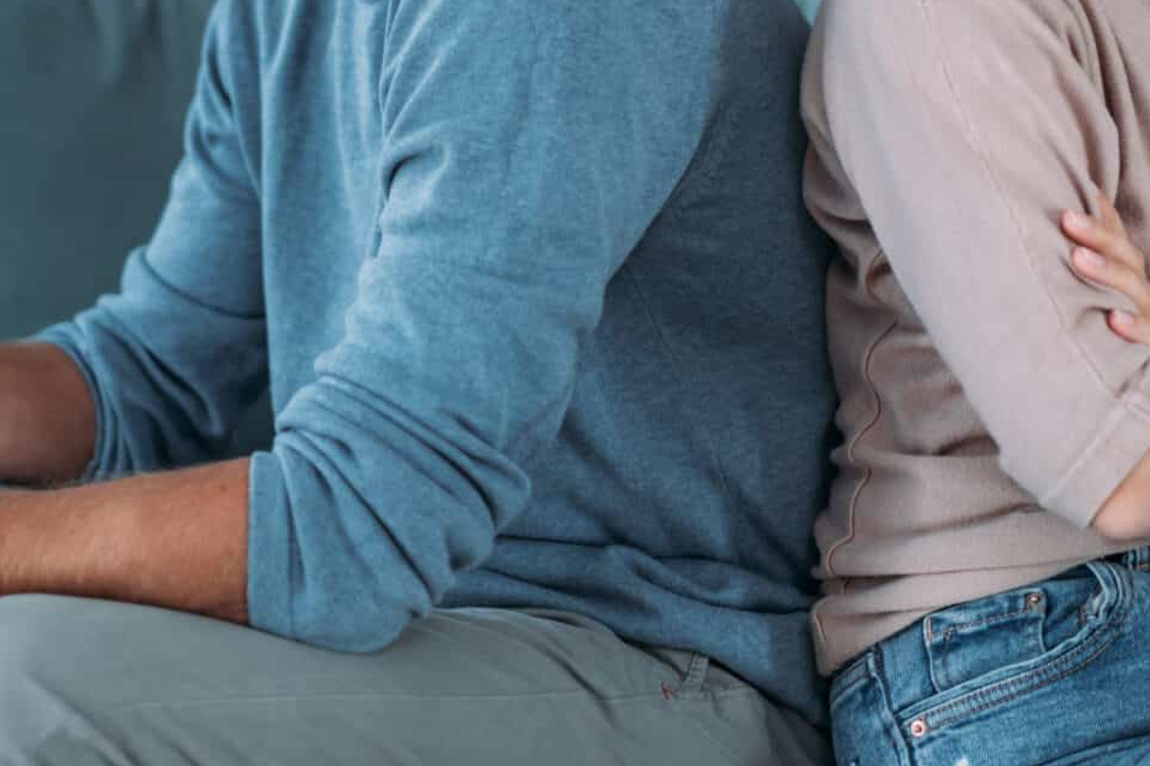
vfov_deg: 11.5
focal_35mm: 118
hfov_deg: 17.4
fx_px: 3768
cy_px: 48
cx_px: 605
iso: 800
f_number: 1.8
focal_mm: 55
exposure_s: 1/250
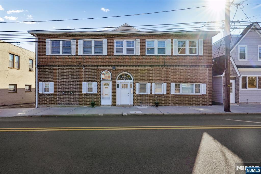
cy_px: 87
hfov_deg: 86.9
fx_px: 138
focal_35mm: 19
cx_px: 130
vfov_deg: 64.5
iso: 640
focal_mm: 19
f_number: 10
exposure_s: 1/1000
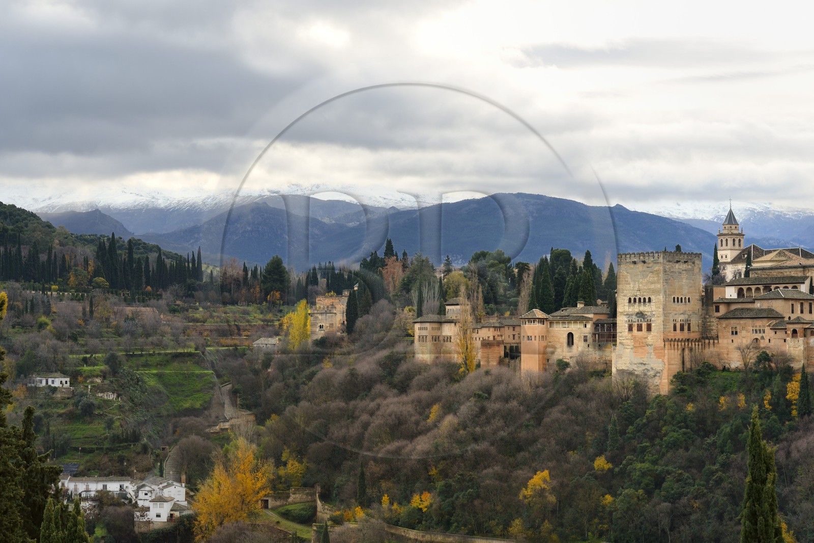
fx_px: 1582
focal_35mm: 70
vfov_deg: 19.4
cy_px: 272
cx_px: 407
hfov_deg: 28.8
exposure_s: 1/160
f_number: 8
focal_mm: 70
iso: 400
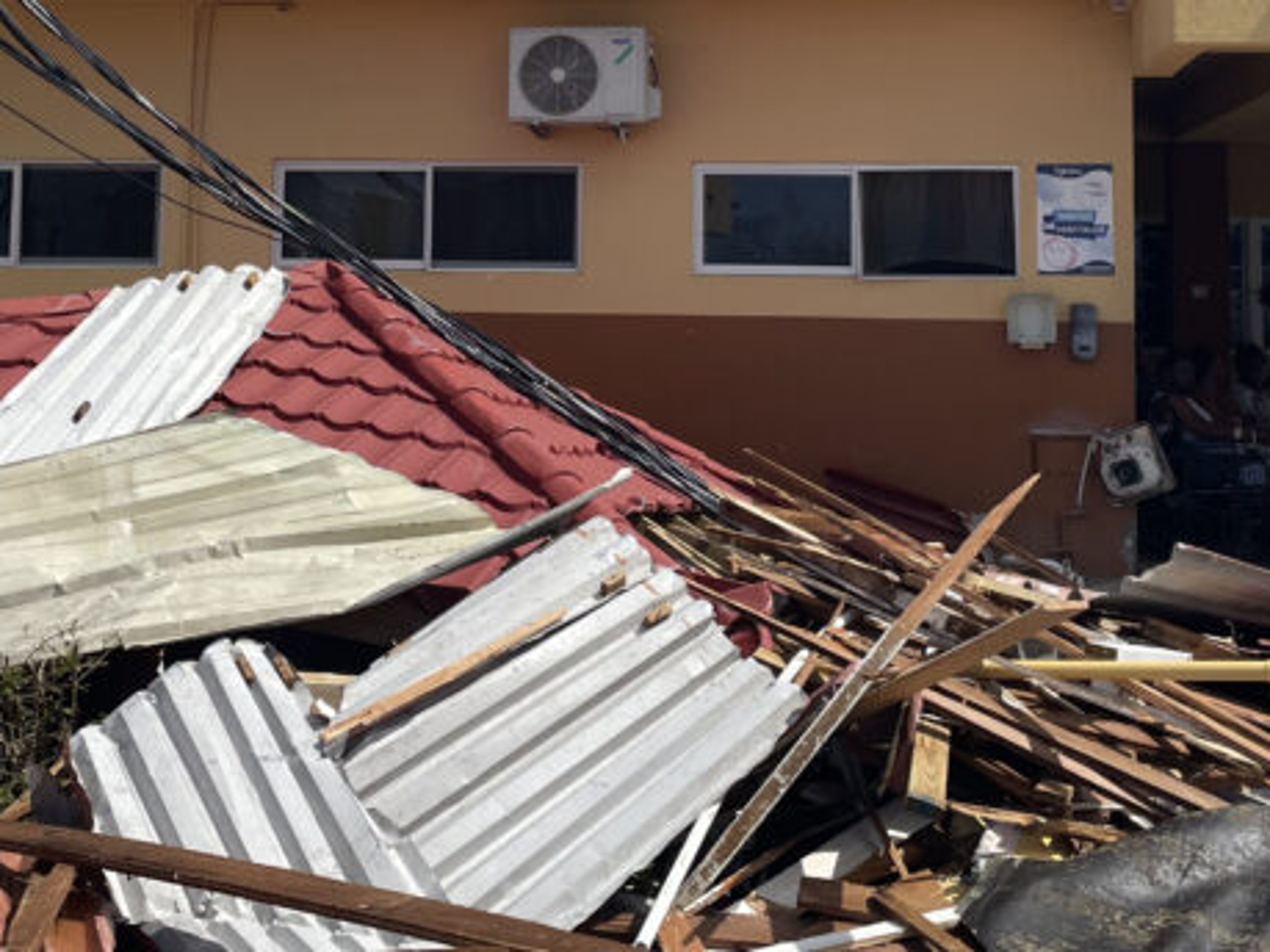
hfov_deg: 33.2
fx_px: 2127
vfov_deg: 24.6
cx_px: 620
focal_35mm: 58
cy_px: 111
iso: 32
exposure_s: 1/5051
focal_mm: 4.2
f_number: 1.6
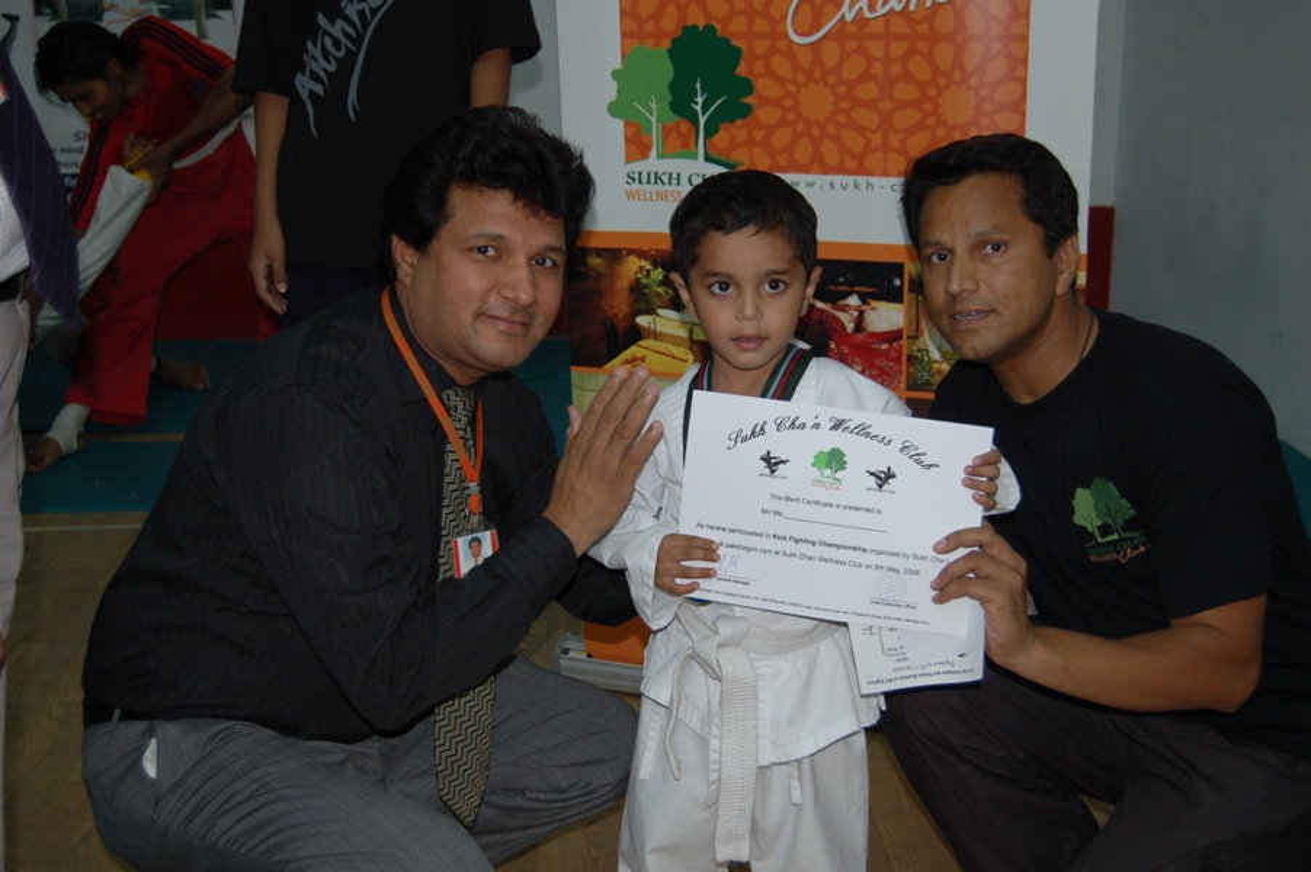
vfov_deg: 28.9
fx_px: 1692
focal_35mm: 46
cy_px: 436
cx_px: 656
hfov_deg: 42.4
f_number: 4.5
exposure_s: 1/60
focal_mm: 31
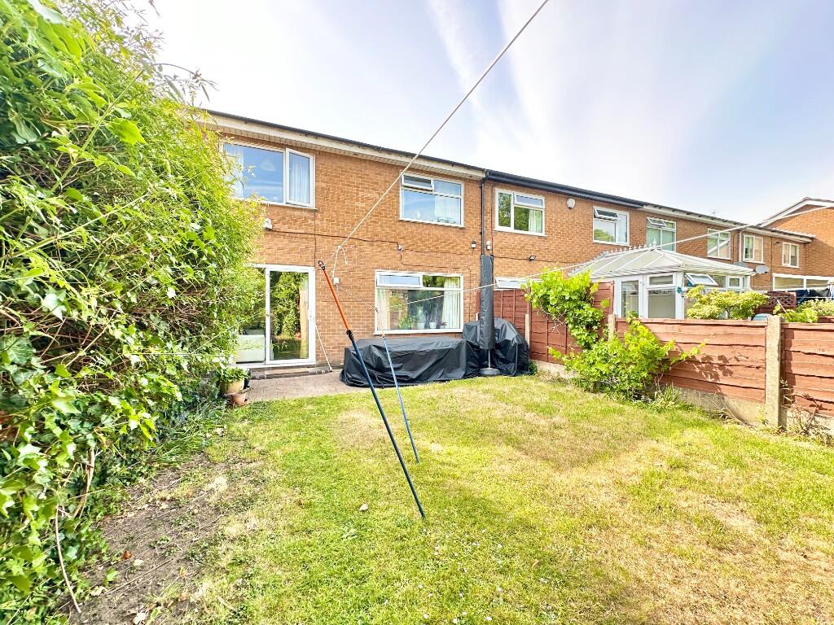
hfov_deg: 102.1
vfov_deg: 85.7
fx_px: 337
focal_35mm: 14
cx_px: 417
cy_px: 312
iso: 40
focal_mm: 2.22
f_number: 2.2
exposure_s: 1/264
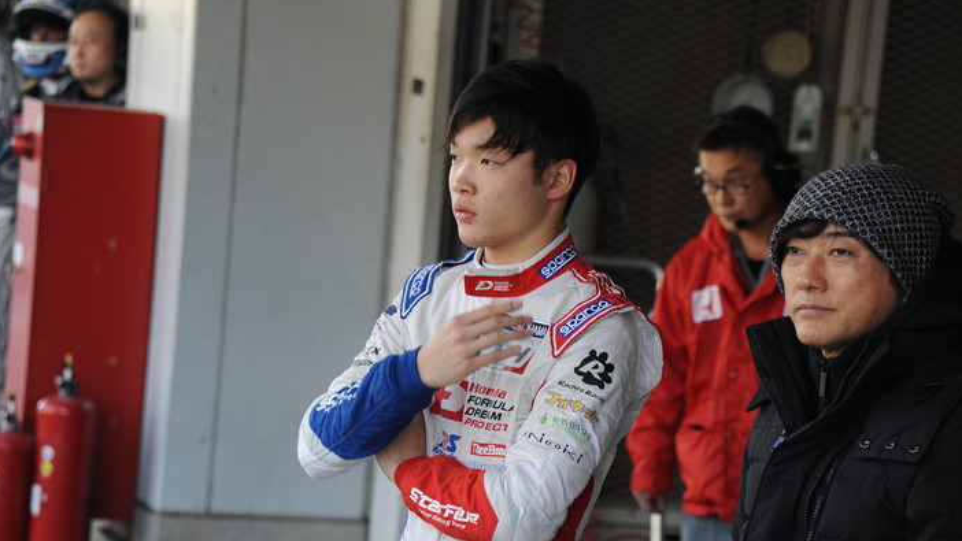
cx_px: 486
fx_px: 5485
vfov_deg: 5.6
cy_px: 301
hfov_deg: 10.0
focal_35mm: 215
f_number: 9.5
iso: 1600
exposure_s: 1/350
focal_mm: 200
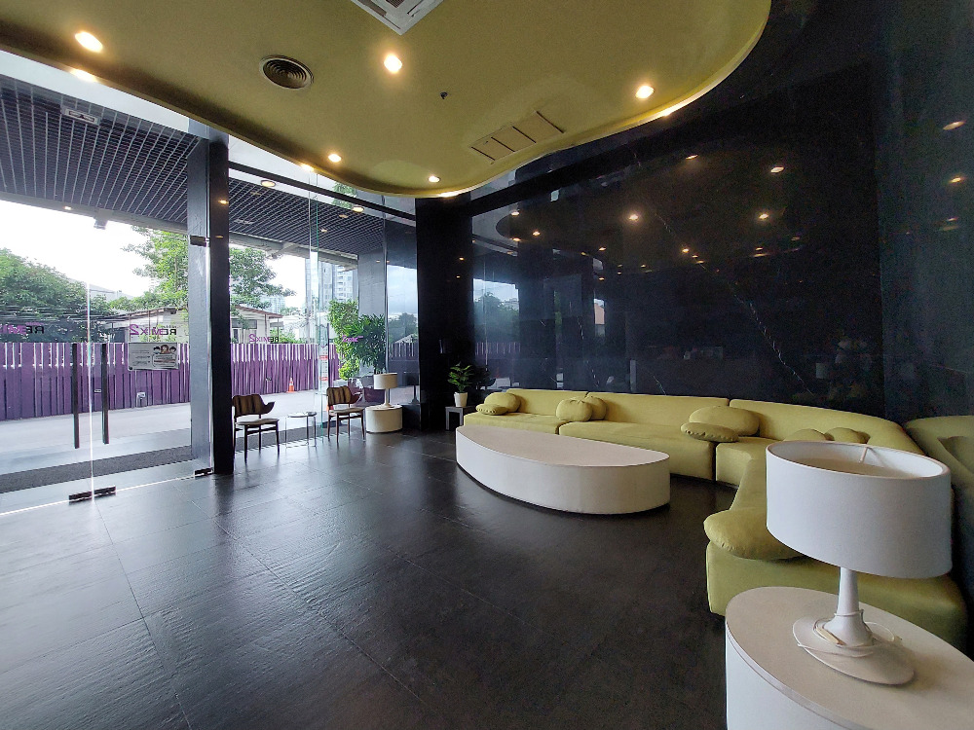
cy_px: 365
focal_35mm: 13
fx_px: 366
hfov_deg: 106.2
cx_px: 487
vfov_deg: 89.9
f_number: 2.2
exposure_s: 1/50
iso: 160
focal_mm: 1.74
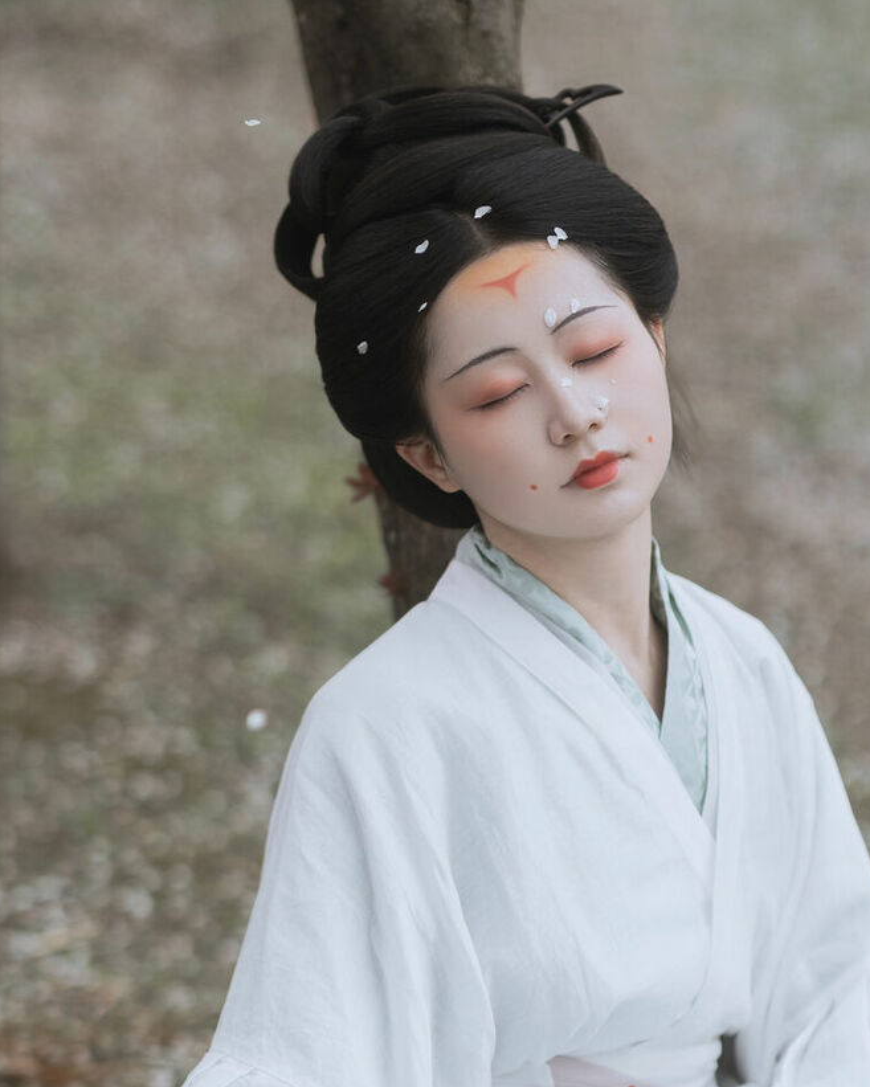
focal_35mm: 153
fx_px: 4924
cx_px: 646
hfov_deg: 10.1
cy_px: 818
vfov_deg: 12.6
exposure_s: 1/4000
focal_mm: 85
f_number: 2
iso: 100
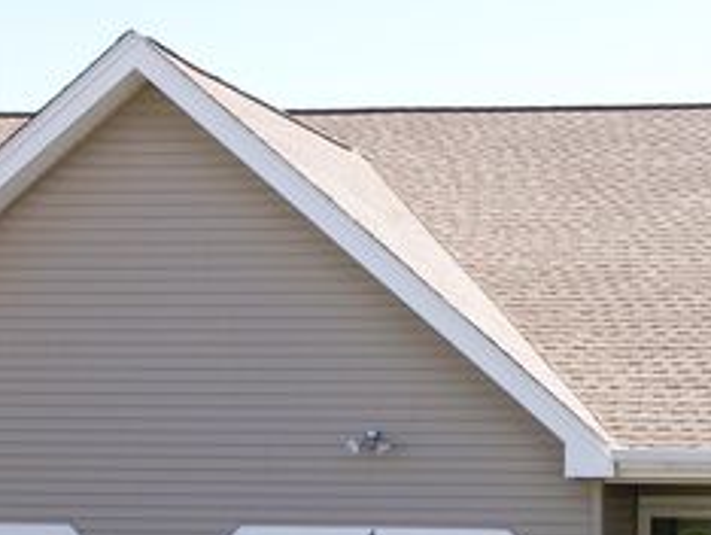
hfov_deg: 17.2
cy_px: 540
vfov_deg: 13.2
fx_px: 2282
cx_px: 757
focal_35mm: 111
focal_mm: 10.8
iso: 50
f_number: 3.6
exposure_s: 1/200
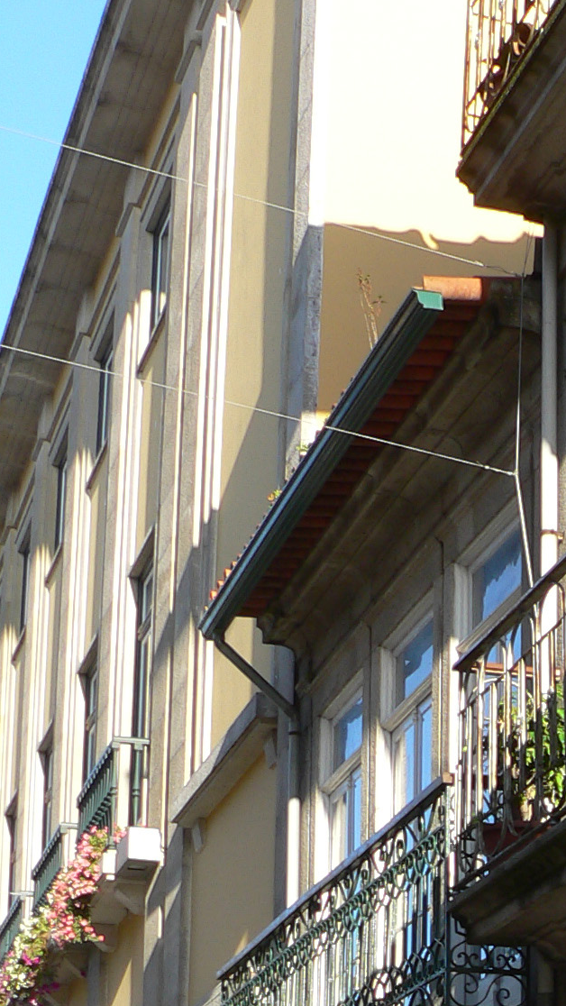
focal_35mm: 90
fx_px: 2401
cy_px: 1044
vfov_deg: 22.6
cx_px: 844
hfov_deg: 12.8
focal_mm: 6
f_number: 4
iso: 80
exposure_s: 1/200
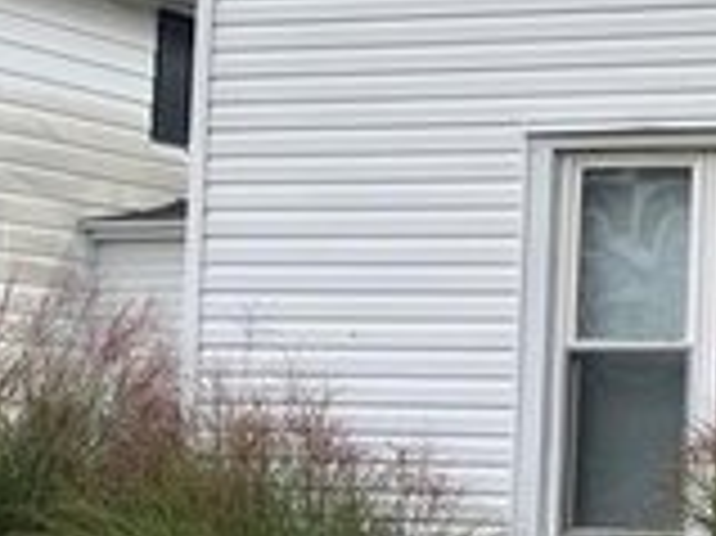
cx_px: 948
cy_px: 169
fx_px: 2129
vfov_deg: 14.3
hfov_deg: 17.8
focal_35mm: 103
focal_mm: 5.1
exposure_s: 1/1497
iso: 50
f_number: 1.6
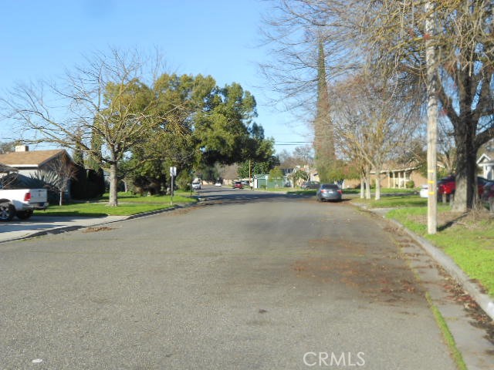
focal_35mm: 43
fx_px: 614
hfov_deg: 43.9
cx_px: 247
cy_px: 185
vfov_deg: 33.6
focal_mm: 7.7
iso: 80
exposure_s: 1/400
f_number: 4.2
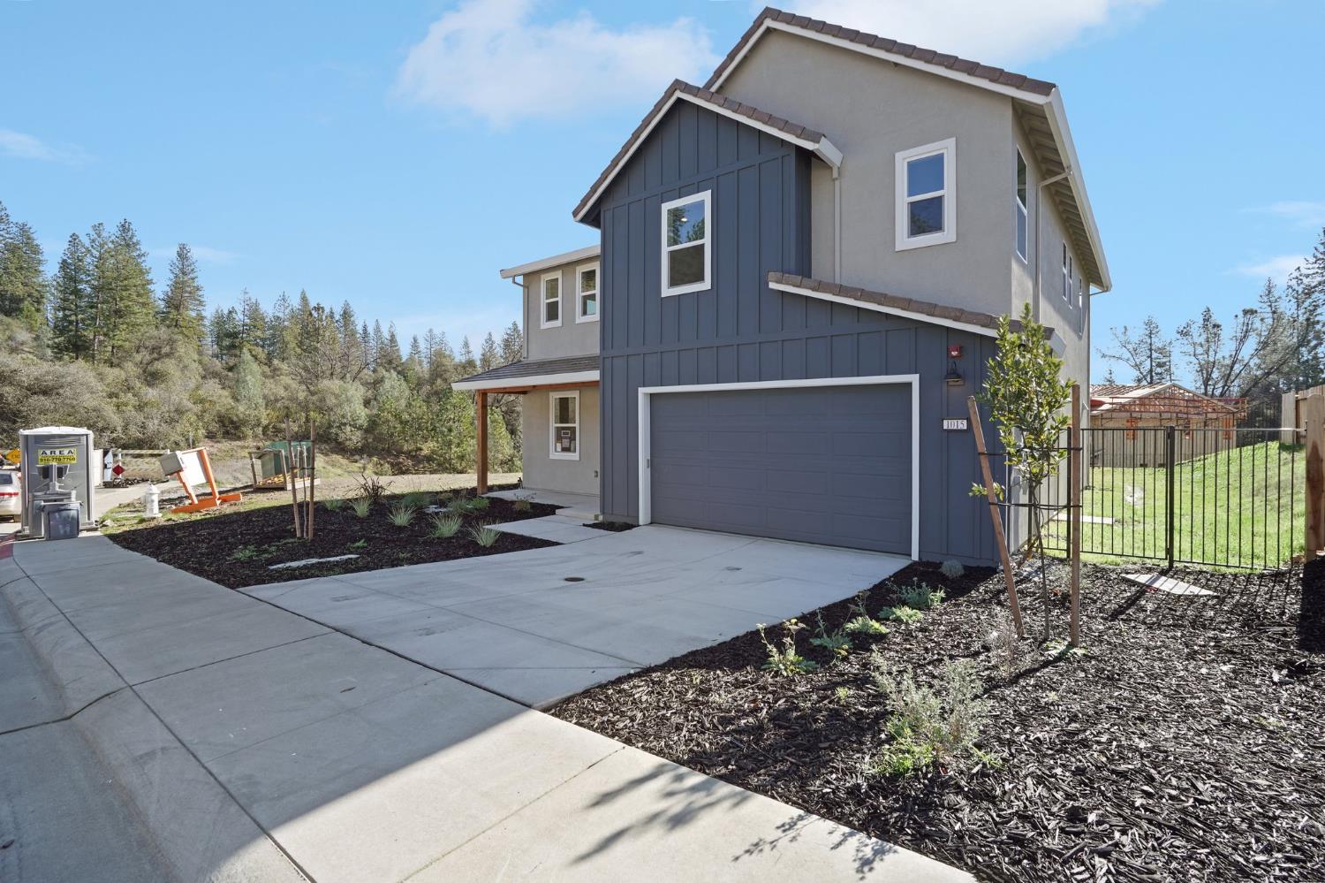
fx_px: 589
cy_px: 442
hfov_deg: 96.8
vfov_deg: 73.7
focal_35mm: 16
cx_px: 662
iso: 320
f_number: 8
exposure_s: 1/160
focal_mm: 16
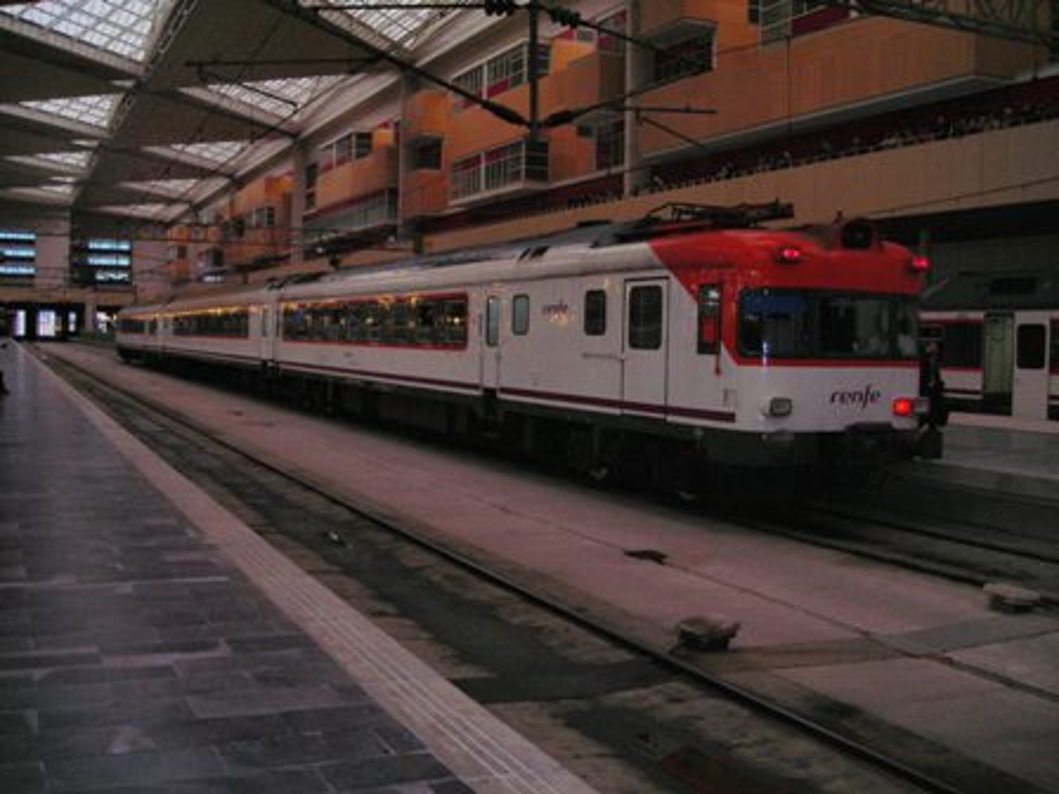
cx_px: 530
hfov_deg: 49.0
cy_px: 397
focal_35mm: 38
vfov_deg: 37.7
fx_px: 1163
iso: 137
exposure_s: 1/60.1
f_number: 3.2
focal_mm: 6.3
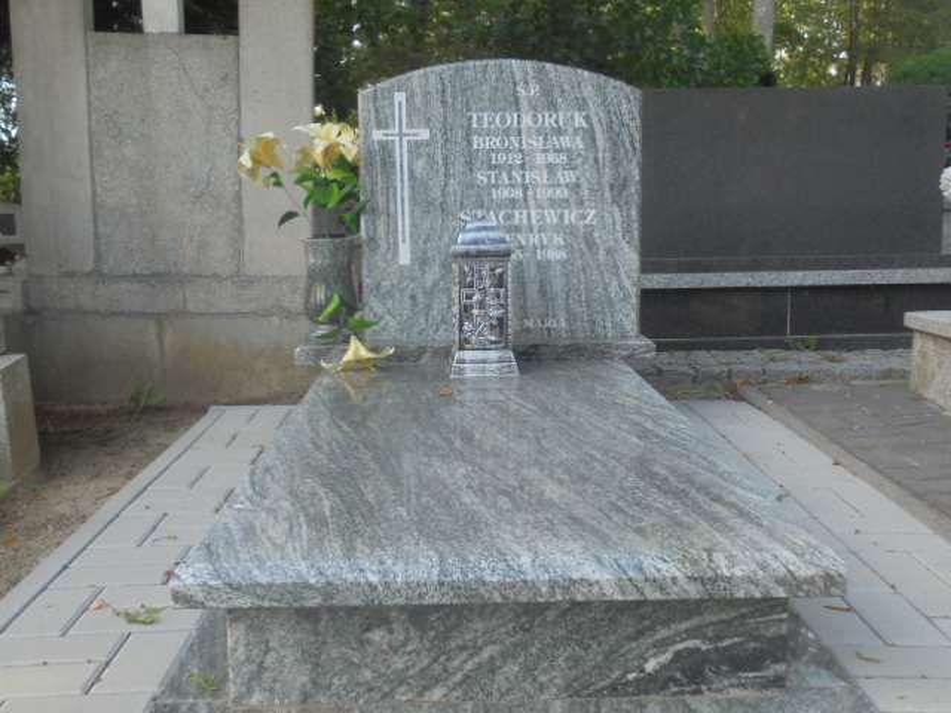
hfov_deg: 49.0
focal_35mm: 38
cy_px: 356
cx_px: 476
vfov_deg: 37.7
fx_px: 1044
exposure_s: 1/50
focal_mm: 6.9
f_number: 4.2
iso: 100
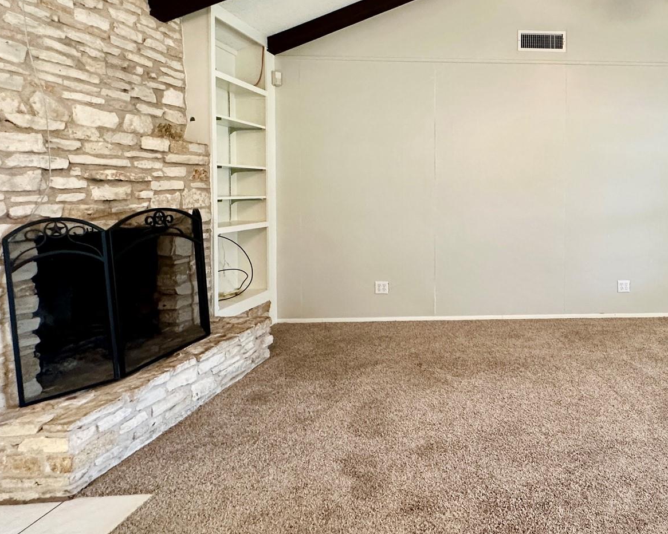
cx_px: 535
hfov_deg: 64.1
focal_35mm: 24
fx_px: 475
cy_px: 206
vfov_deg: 58.2
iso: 200
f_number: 2.2
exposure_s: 1/60
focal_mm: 2.22
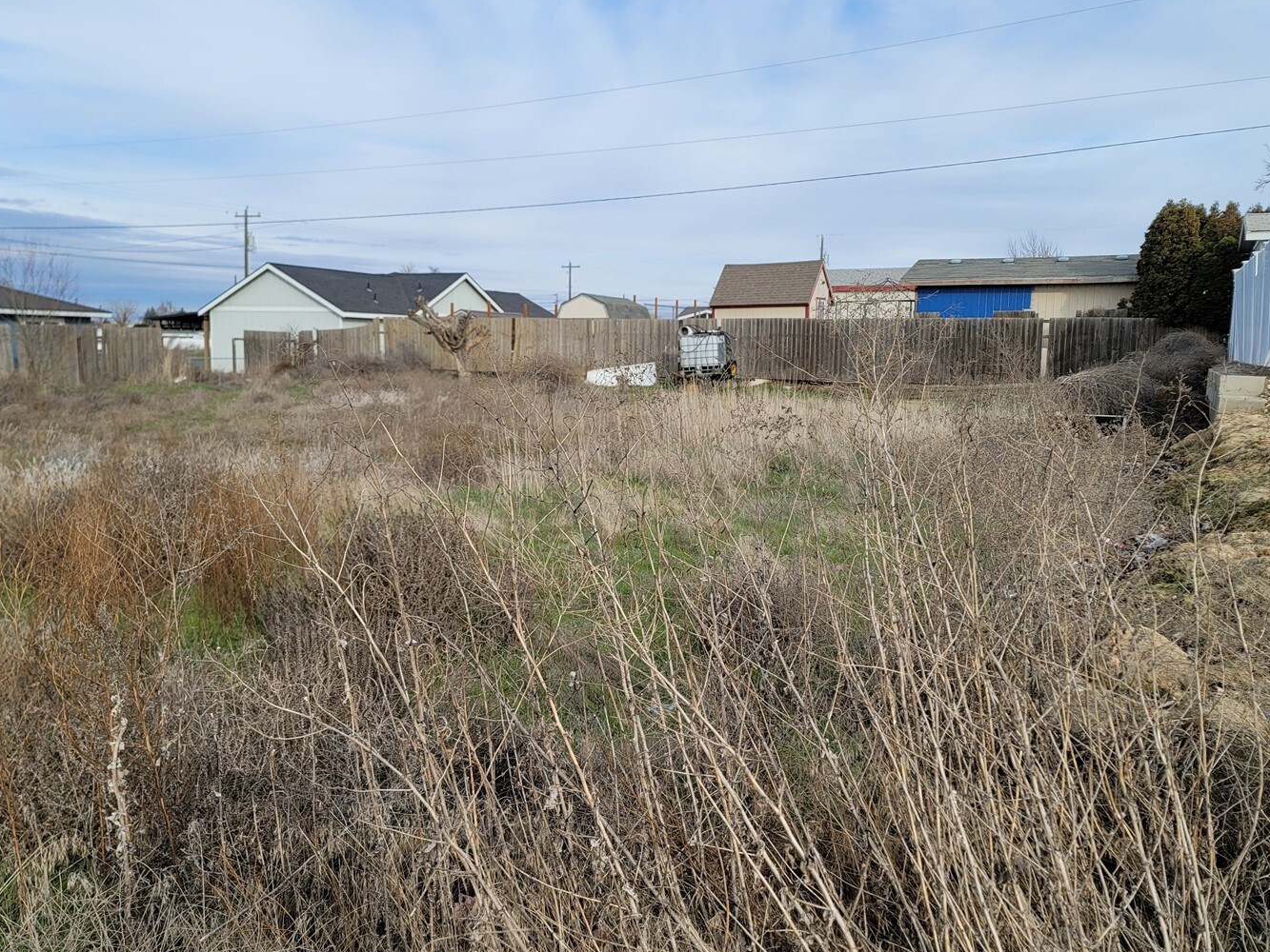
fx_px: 1101
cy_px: 501
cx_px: 587
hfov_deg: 59.9
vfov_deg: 46.8
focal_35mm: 30
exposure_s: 1/591
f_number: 1.8
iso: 20
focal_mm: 7
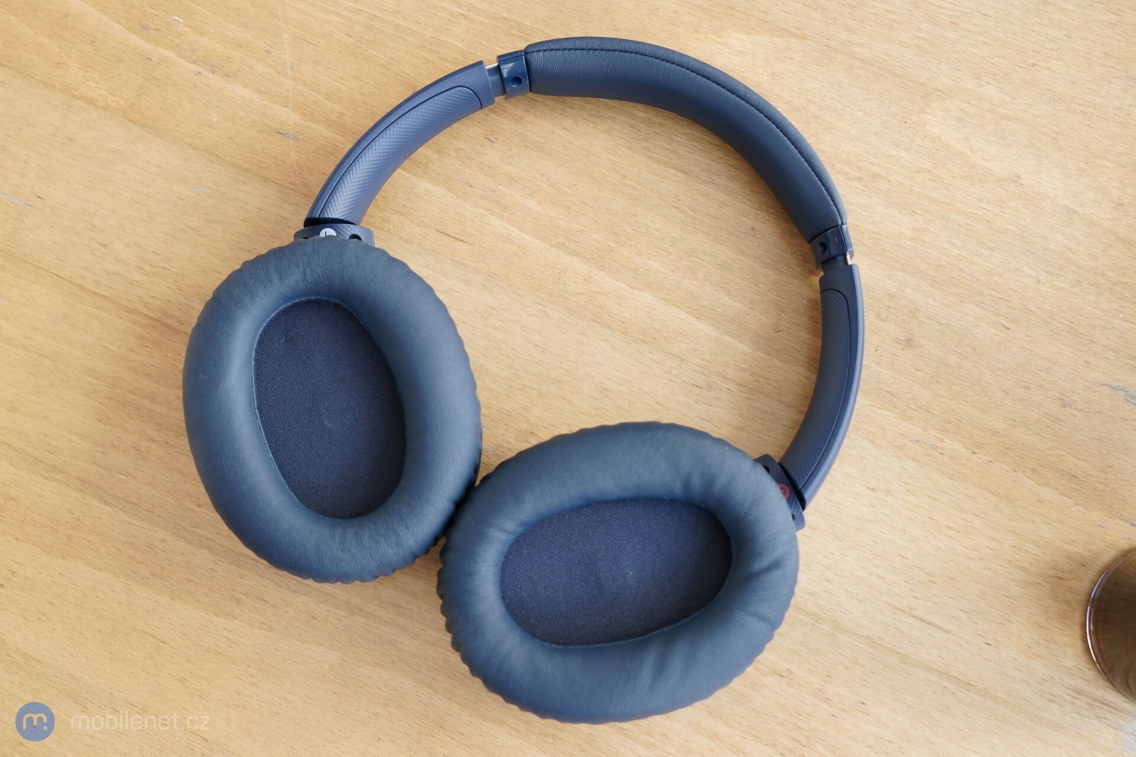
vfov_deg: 35.9
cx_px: 568
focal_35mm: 37
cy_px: 378
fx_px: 1167
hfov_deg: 51.9
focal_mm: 37
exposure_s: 1/160
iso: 1000
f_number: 5.6
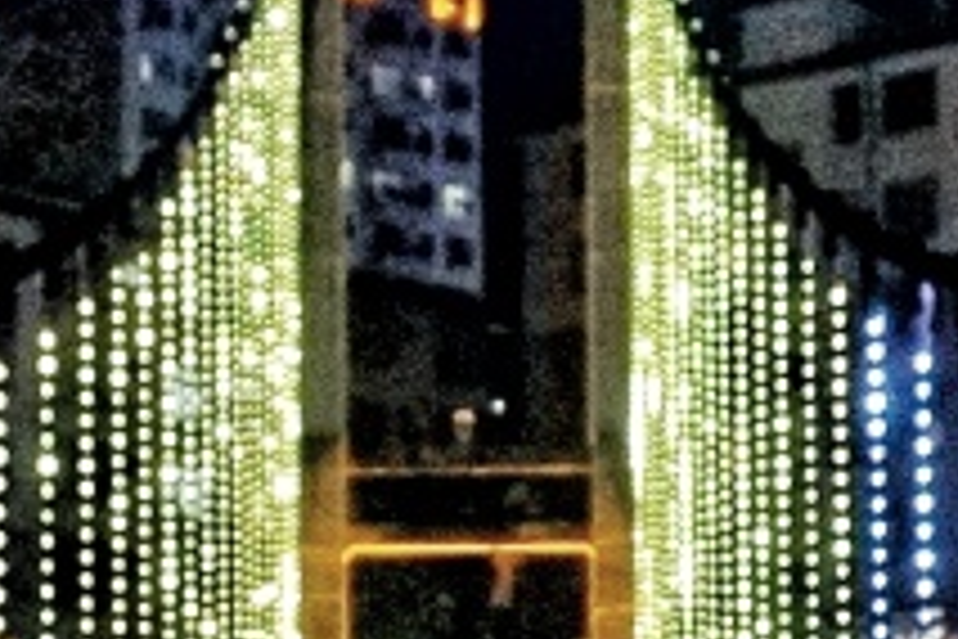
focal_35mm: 135
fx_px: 3592
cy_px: 826
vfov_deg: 10.0
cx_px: 355
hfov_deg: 15.2
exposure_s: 1/80
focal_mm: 16
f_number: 4
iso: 6400
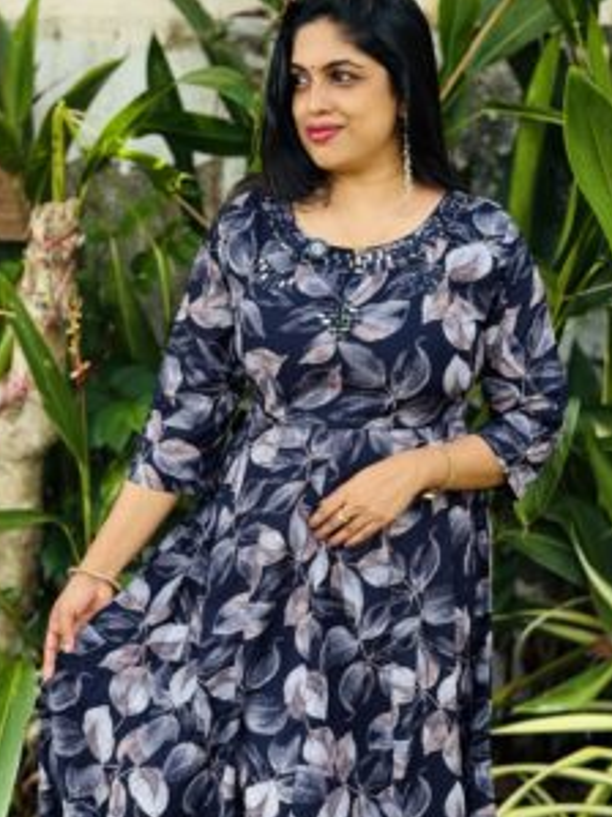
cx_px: 347
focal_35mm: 75
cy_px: 504
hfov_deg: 19.6
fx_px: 1769
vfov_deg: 25.9
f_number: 1.78
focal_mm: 6.76
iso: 64
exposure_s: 1/370
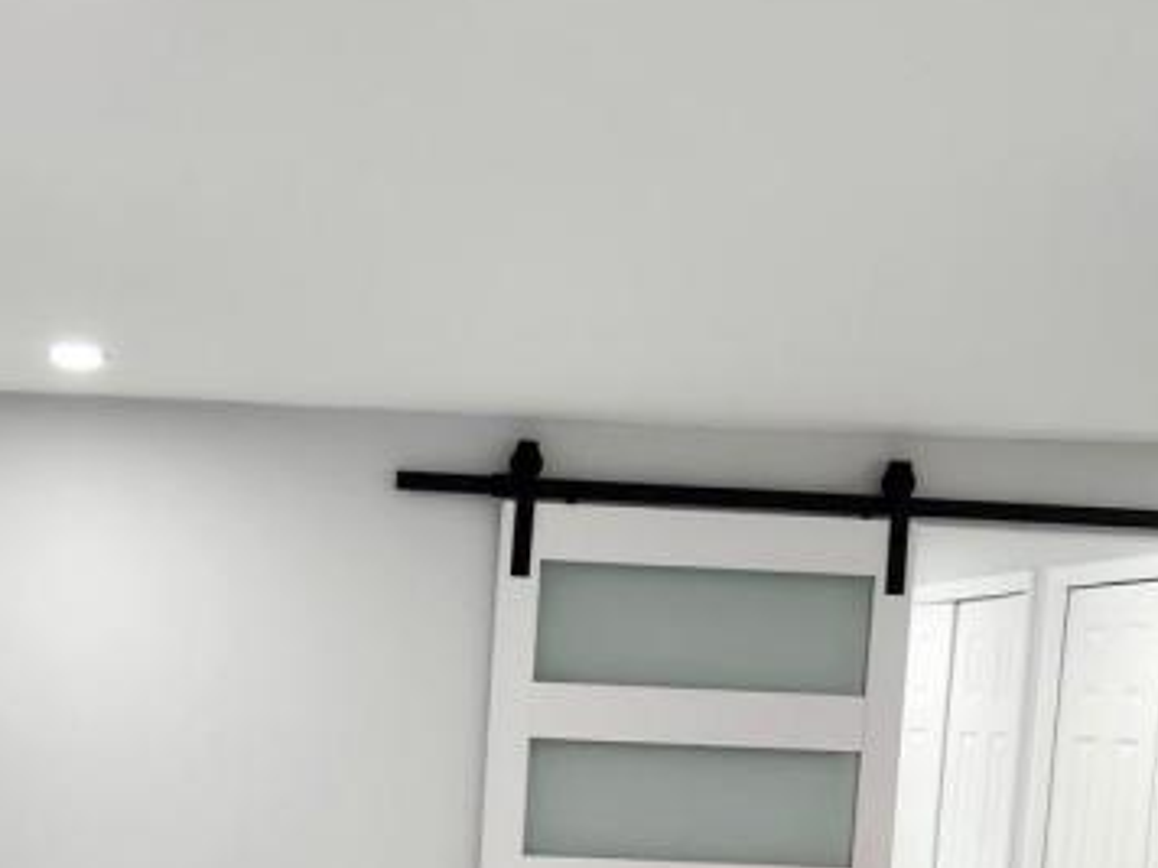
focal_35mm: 62
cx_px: 306
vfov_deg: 22.6
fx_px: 2074
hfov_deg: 30.7
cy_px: 888
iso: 200
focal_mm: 5.54
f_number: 1.8
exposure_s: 1/120
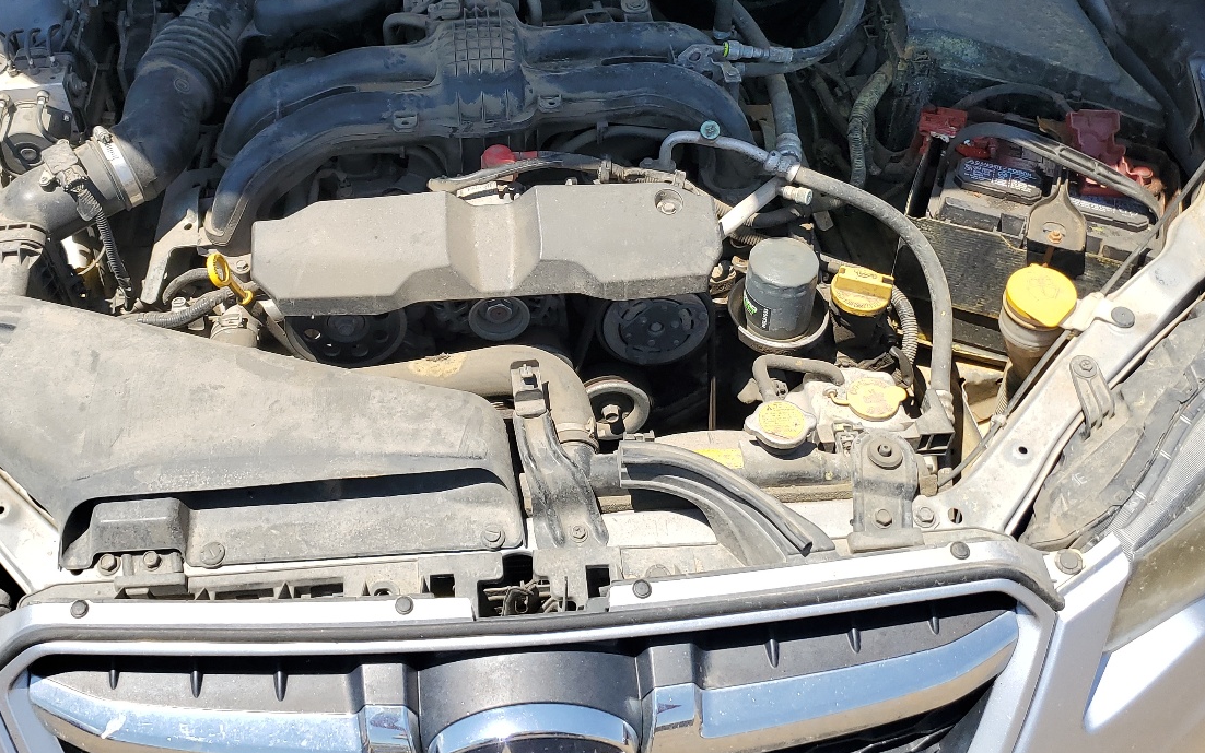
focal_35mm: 40
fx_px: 1314
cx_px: 461
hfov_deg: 48.9
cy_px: 177
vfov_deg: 31.4
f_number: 1.5
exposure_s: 1/1667
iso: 50
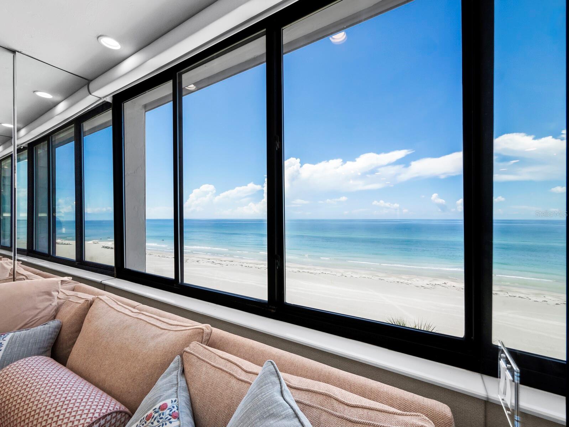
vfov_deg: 85.7
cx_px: 284
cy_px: 214
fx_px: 230
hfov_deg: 102.0
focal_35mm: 14
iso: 400
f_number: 13
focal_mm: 7
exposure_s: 1/50
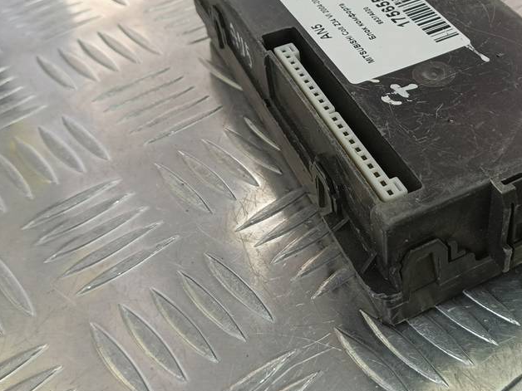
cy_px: 105
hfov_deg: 41.6
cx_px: 396
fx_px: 664
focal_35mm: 44
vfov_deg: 32.3
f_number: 1.6
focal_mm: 4.11
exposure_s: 1/50
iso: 85
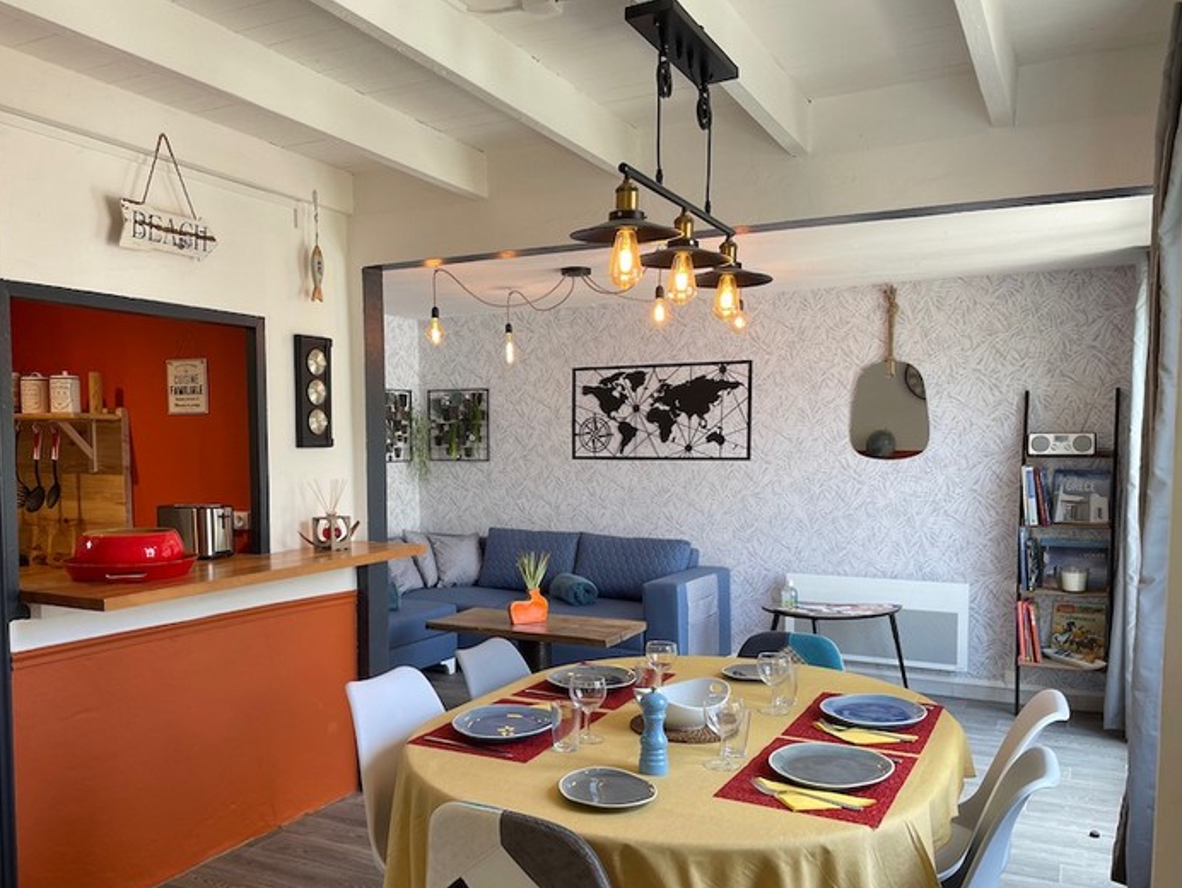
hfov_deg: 59.8
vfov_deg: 46.7
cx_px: 529
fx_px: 1025
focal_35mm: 30
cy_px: 511
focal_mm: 4.2
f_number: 1.6
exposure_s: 1/100
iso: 40
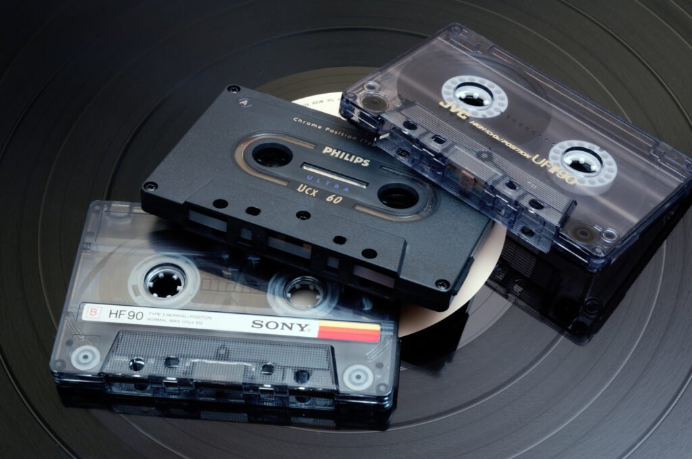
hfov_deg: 24.6
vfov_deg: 16.5
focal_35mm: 82
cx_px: 346
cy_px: 230
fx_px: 1584
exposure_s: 1/60
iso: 200
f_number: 16
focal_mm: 55
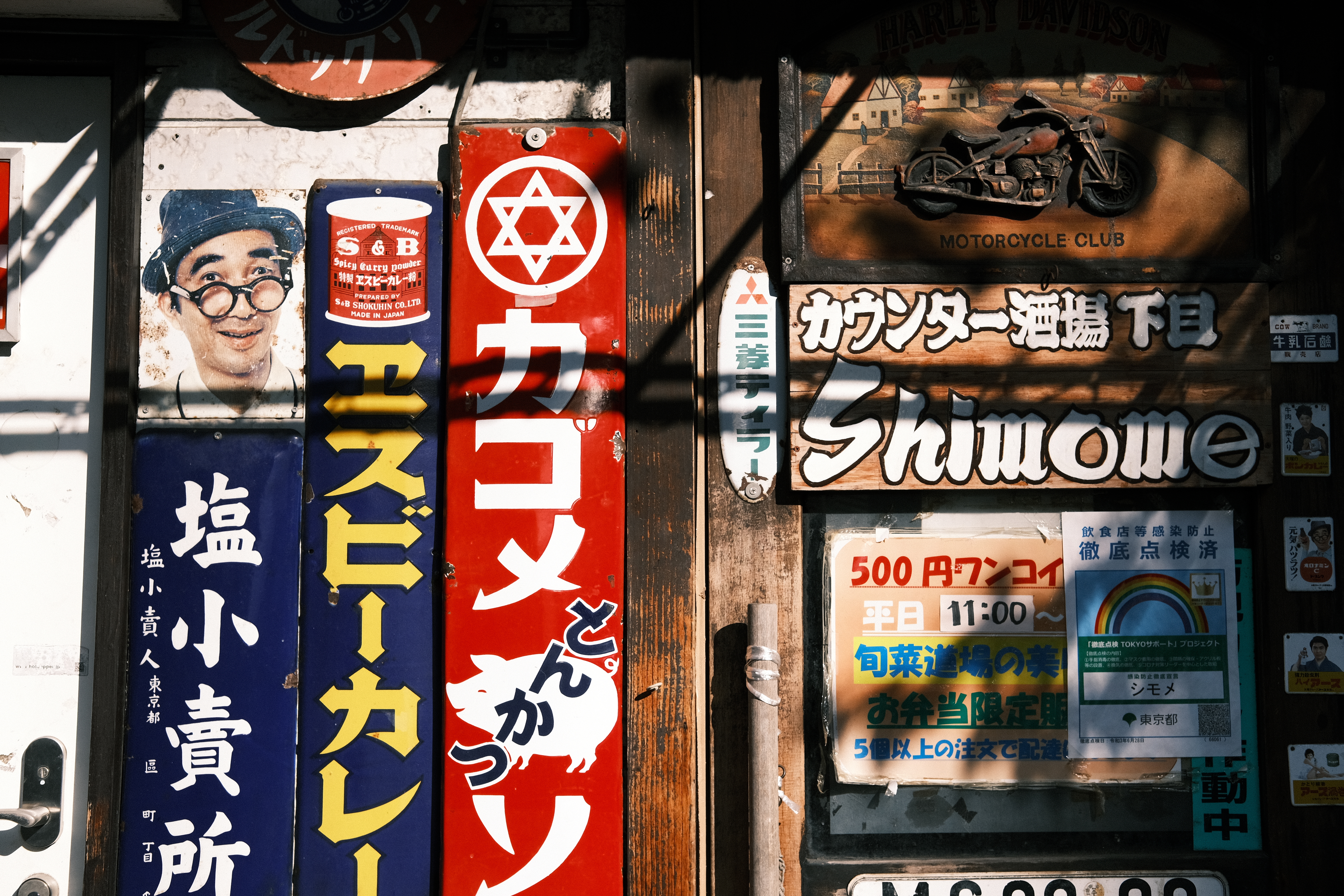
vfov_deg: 25.5
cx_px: 672
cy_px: 448
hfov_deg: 37.5
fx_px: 1979
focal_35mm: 53
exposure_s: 1/600
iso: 160
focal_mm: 35
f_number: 5.6
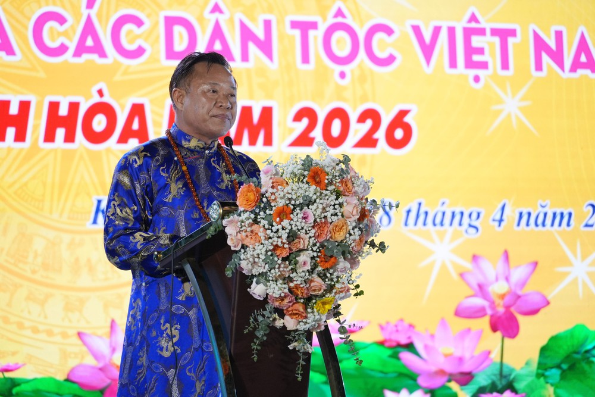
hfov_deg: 10.2
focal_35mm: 202
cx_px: 298
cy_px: 198
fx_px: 3347
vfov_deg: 6.8
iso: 1600
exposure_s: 1/250
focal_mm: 135
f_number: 5.6
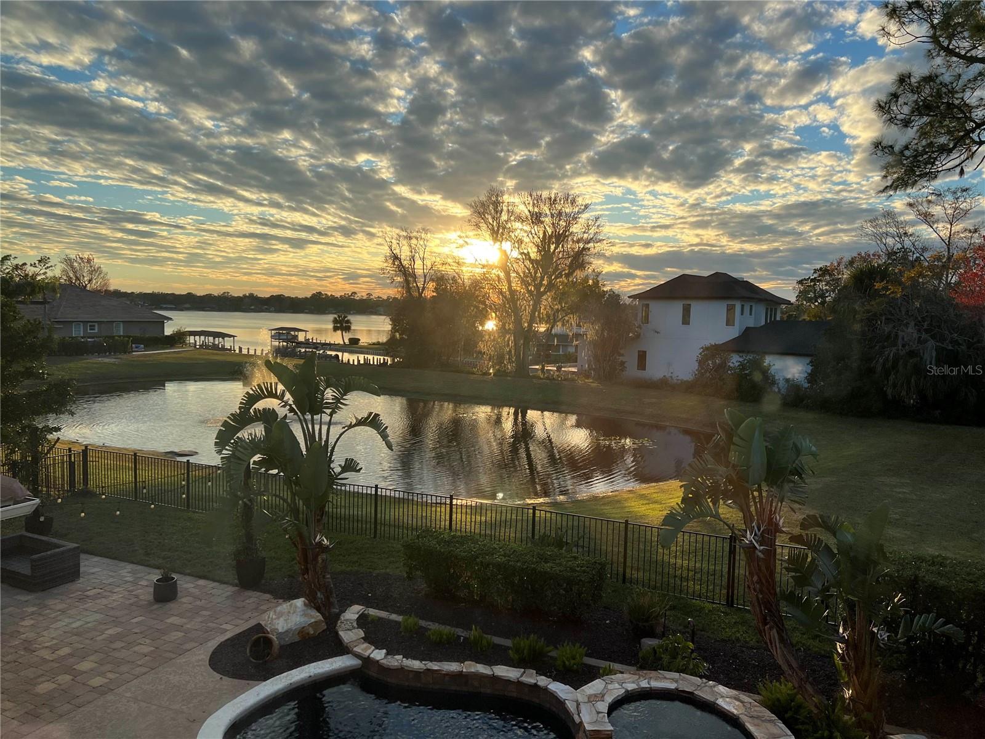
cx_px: 492
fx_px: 740
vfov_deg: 53.1
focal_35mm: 26
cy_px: 370
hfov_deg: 67.3
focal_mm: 5.7
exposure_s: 1/1575
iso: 50
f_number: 1.5
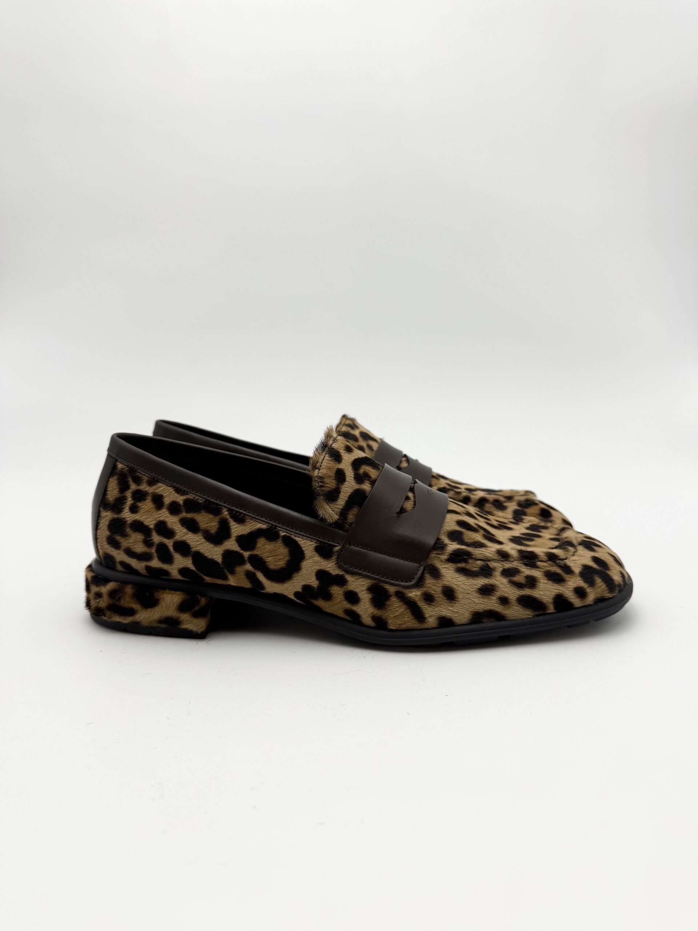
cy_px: 466
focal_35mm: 24
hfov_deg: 56.8
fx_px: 645
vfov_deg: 71.6
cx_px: 349
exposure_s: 1/1032
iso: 80
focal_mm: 6.76
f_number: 1.78
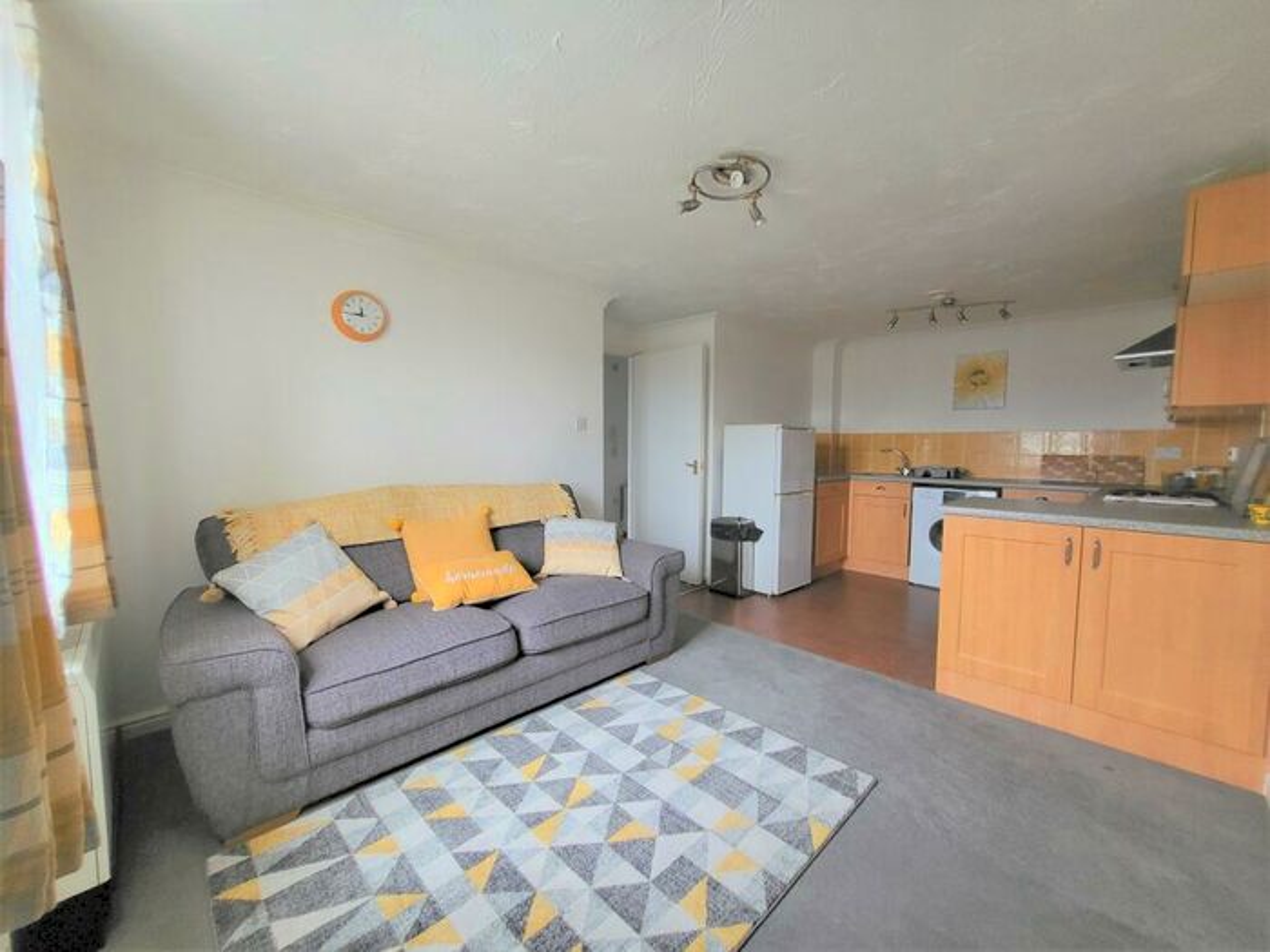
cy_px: 476
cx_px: 635
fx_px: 477
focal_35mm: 13
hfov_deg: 106.2
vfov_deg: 89.9
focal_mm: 1.74
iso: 250
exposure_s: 1/60
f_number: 2.2
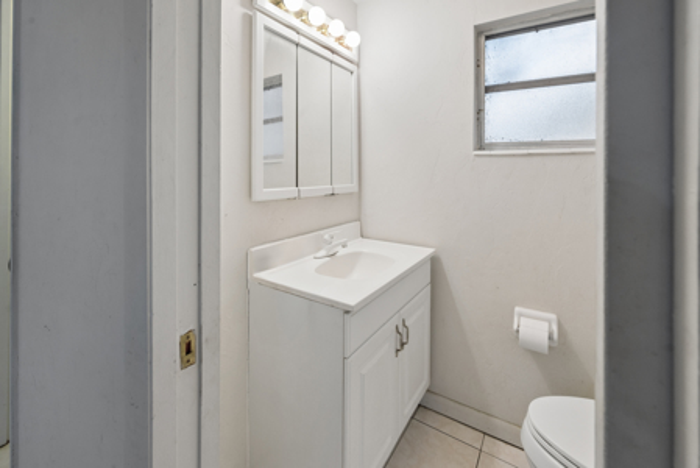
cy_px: 234
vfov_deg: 81.3
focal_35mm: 14
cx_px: 350
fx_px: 272
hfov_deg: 104.2
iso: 400
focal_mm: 14
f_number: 8
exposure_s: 1/80
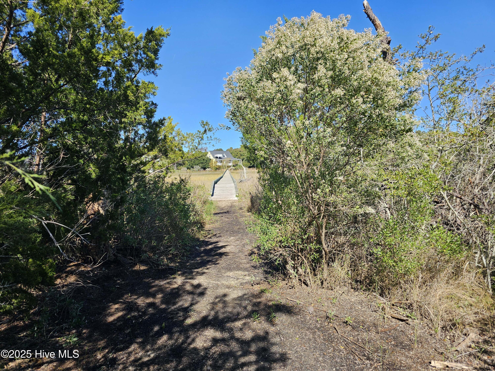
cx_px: 248
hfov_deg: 73.9
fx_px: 329
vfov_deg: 58.9
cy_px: 186
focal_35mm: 23
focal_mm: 6.3
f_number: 1.7
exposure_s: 1/431
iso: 10
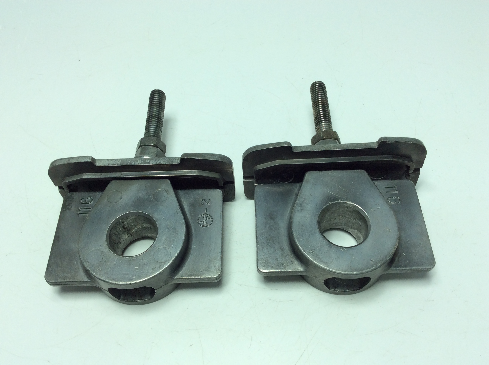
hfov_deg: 56.9
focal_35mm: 32
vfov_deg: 44.1
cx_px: 244
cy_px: 182
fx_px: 451
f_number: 2.4
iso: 32
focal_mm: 3.3
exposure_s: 1/469
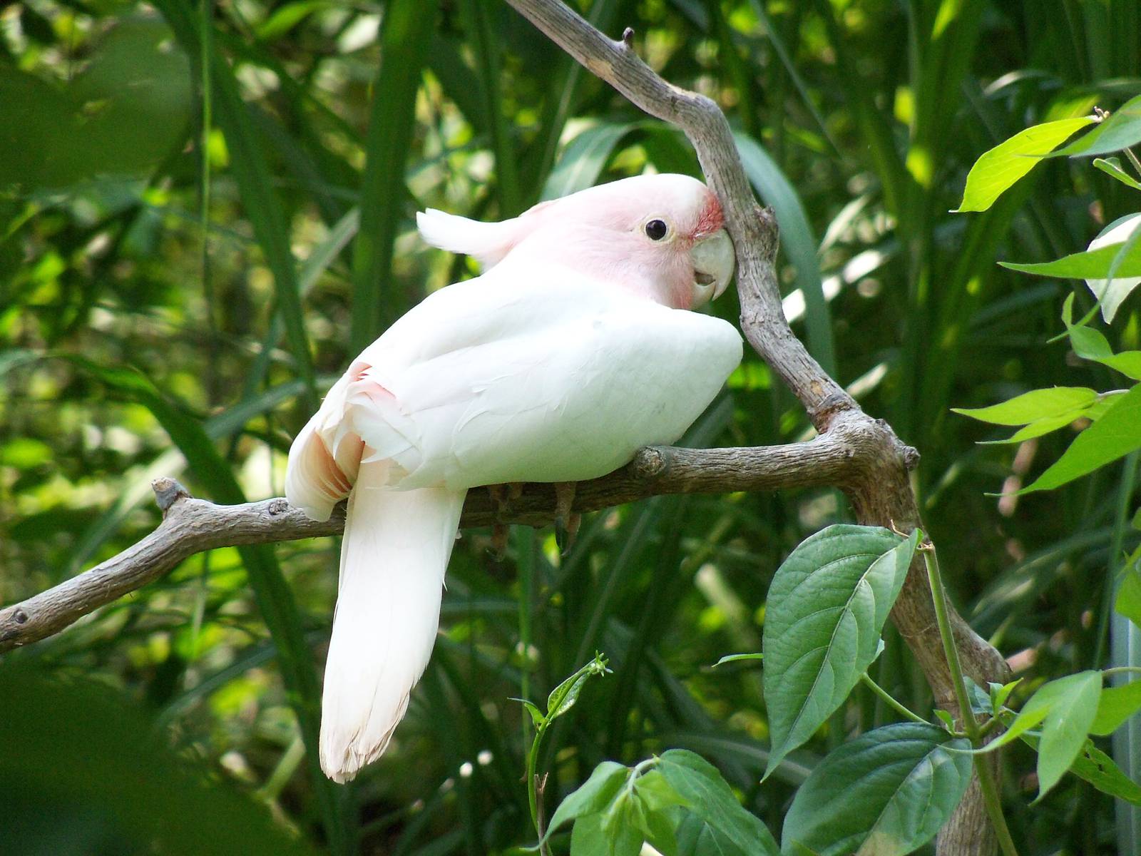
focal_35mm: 350
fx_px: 11537
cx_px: 570
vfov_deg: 4.2
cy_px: 428
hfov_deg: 5.7
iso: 400
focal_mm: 62
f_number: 4.8
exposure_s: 1/500
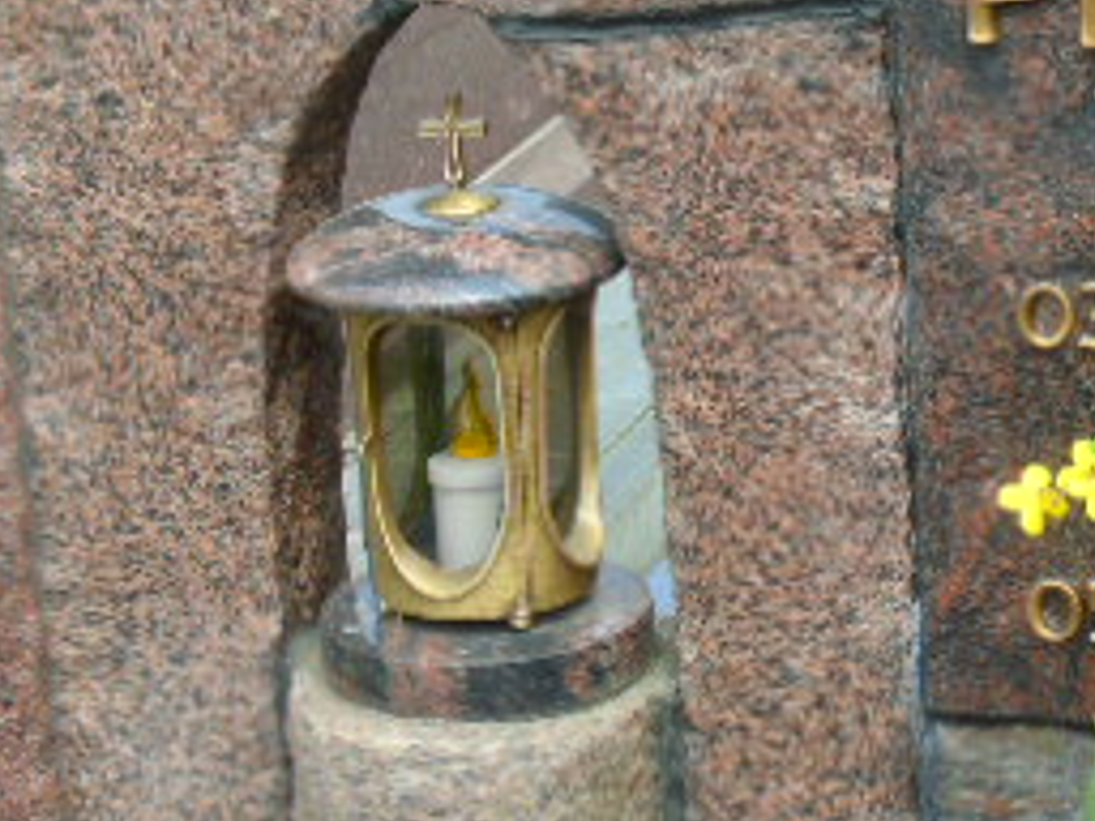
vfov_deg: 9.6
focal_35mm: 155
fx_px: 4903
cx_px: 1112
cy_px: 218
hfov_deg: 12.6
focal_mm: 11
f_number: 4.5
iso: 80
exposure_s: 1/200
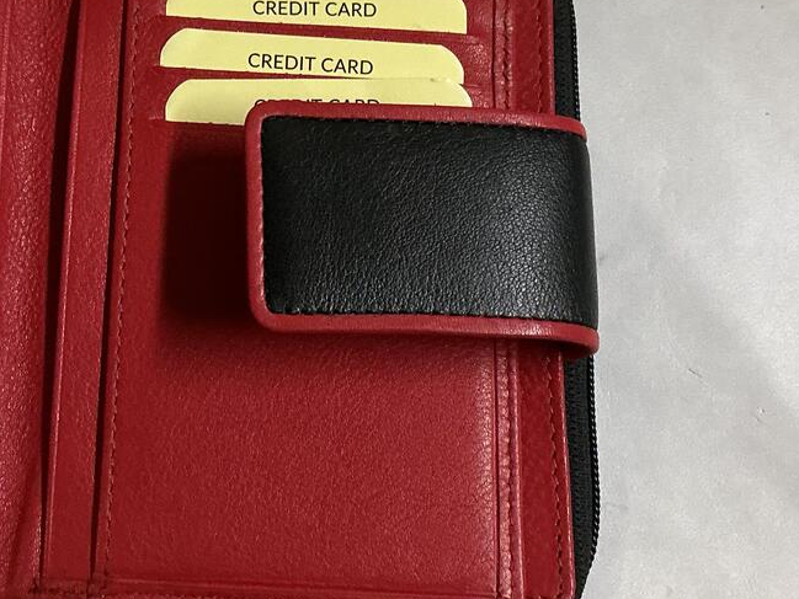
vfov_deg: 21.9
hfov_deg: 28.6
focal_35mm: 67
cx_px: 223
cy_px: 204
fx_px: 1547
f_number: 1.8
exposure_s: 1/50
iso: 125
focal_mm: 3
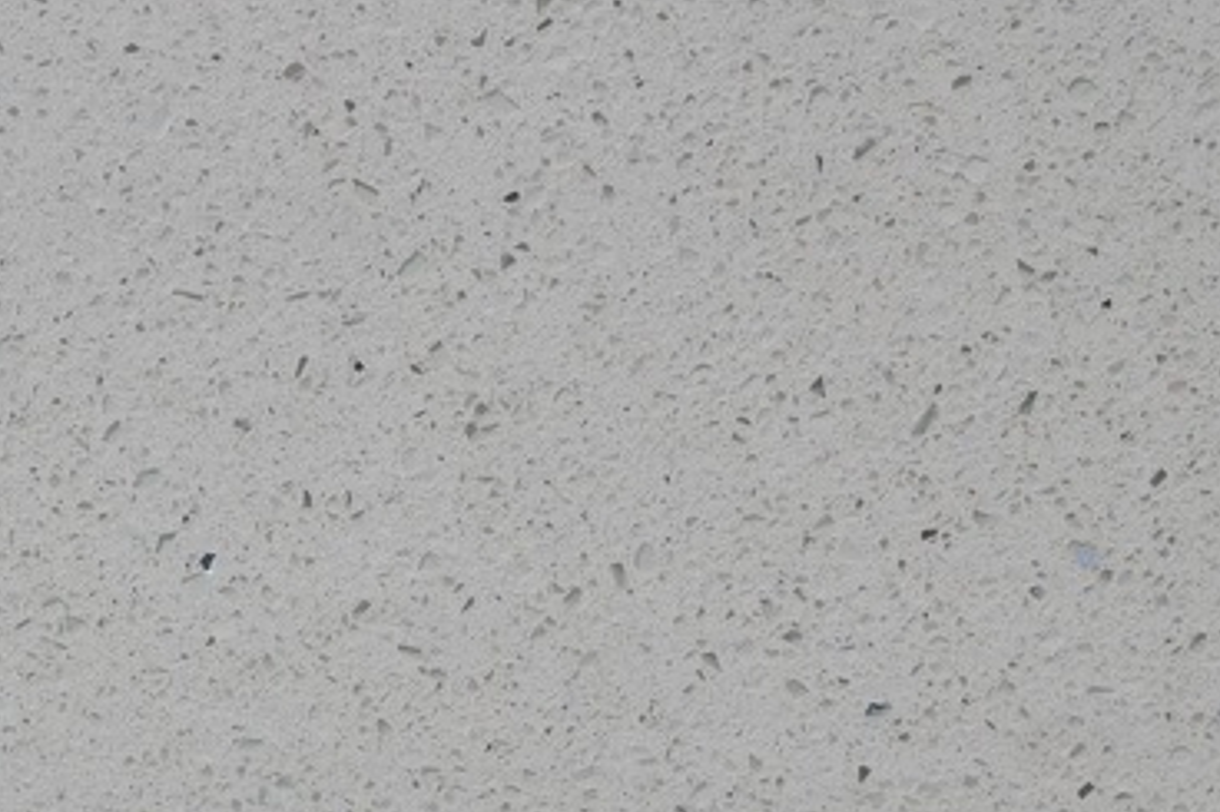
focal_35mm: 71
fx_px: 2405
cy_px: 620
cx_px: 109
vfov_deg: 19.0
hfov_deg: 27.4
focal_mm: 22
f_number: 10
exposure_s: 1/640
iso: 200
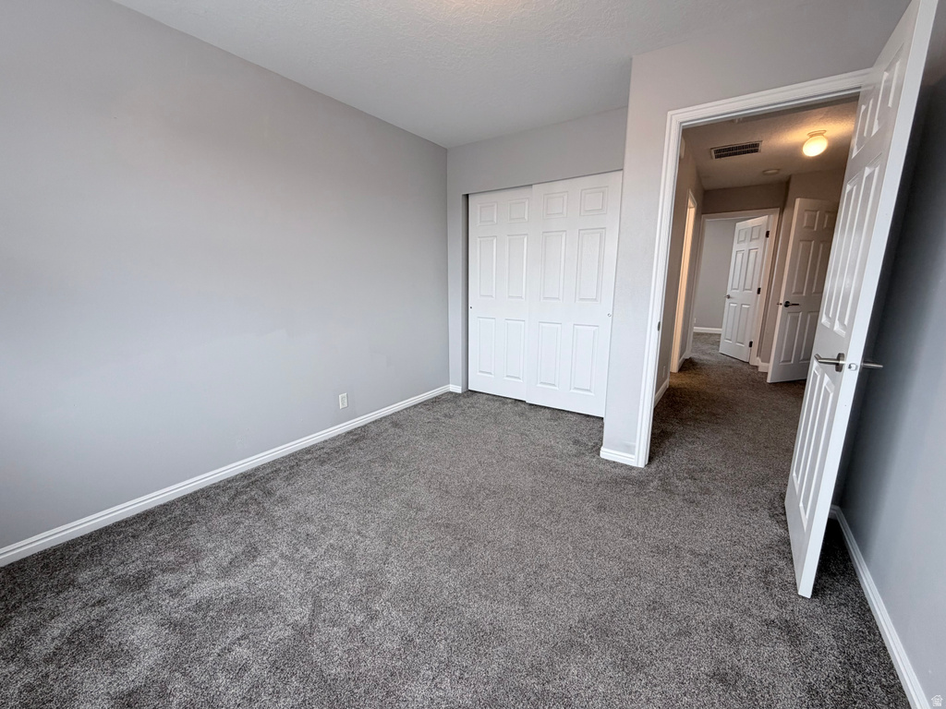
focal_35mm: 14
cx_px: 473
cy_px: 354
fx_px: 383
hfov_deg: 102.1
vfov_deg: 85.7
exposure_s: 1/121
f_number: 2.2
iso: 160
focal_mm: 2.22
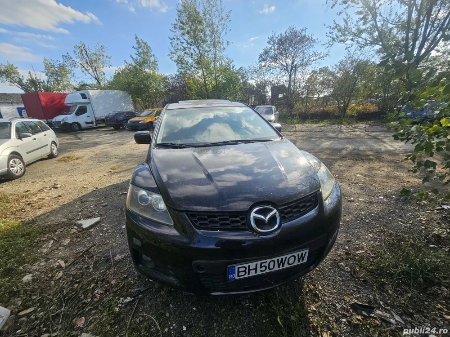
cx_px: 225
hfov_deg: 106.2
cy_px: 168
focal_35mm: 13
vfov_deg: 89.9
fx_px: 169
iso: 50
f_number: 2.2
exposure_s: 1/1135
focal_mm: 2.2
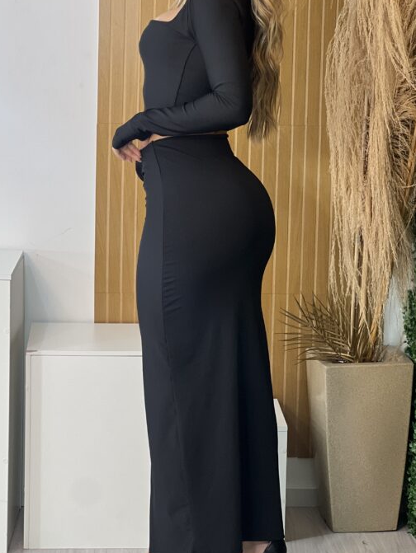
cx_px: 218
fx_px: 1713
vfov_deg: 18.4
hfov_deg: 13.8
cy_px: 243
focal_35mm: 107
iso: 125
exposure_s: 1/120
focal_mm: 9
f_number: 2.8
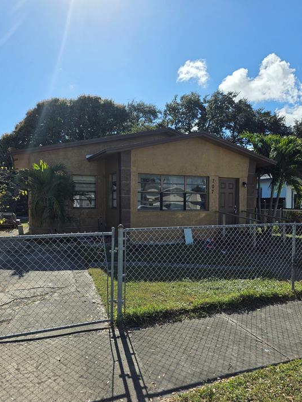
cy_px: 209
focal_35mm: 25
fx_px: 291
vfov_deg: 69.4
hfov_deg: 54.9
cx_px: 153
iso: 80
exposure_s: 1/7626
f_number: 1.7
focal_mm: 6.3
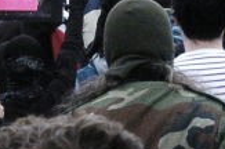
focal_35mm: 359
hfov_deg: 5.7
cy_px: -70
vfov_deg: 3.8
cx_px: 239
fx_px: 2239
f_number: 9
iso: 1600
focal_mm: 38
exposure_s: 1/200
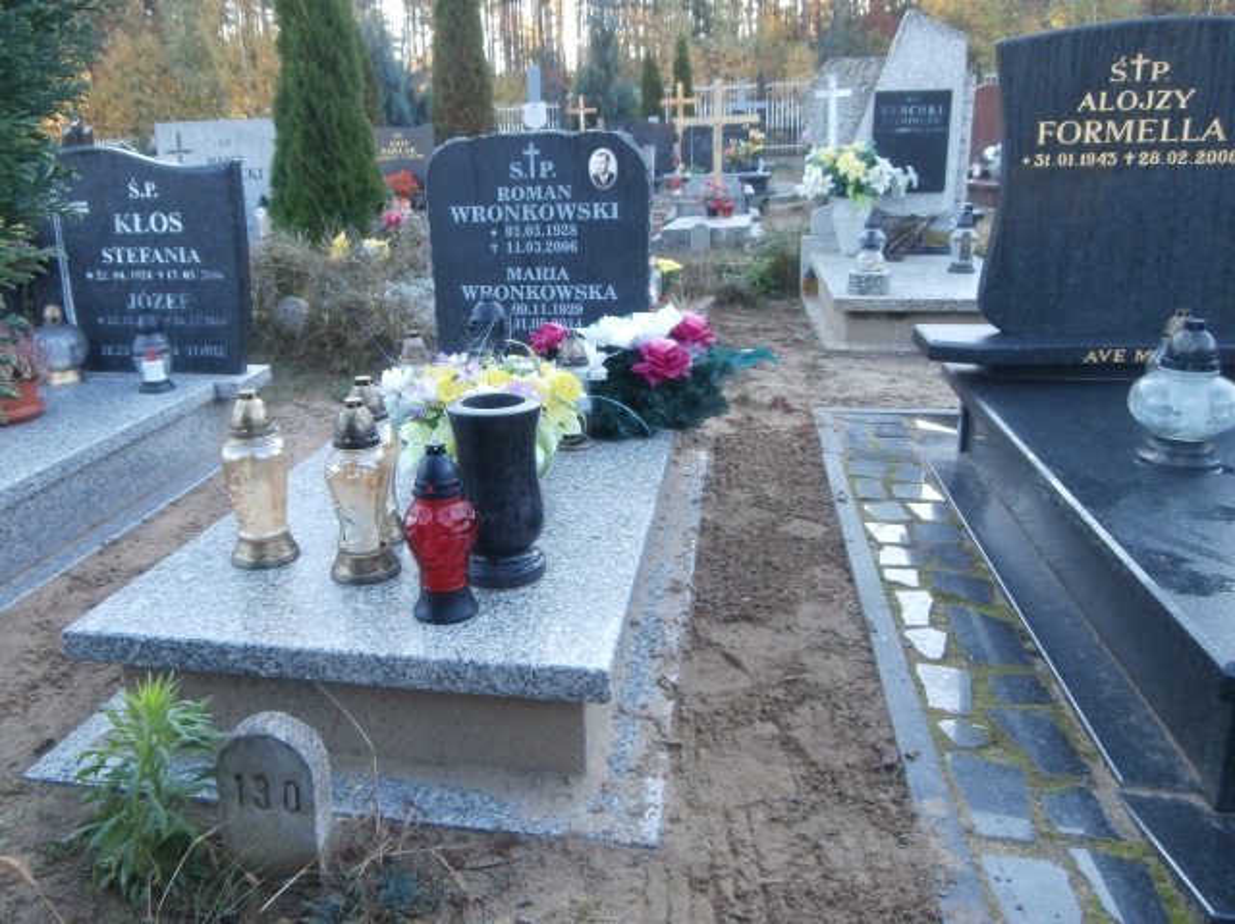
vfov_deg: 56.8
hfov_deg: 71.6
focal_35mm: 24
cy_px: 462
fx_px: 856
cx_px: 618
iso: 100
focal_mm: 4.2
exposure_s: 1/50
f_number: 3
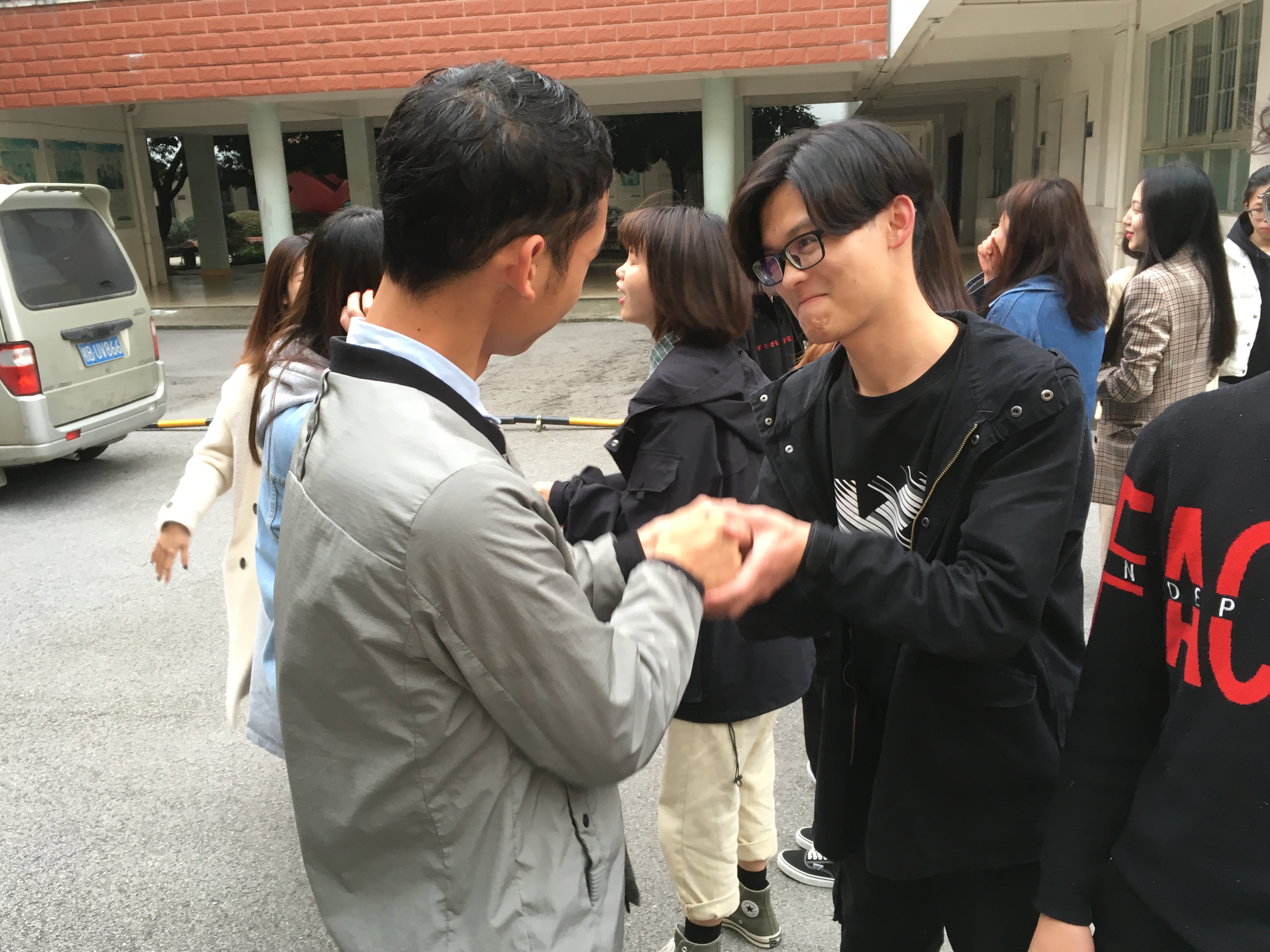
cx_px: 624
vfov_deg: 46.8
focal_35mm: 30
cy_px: 483
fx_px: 1101
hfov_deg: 60.0
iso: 32
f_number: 2.2
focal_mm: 4.15
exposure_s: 1/33
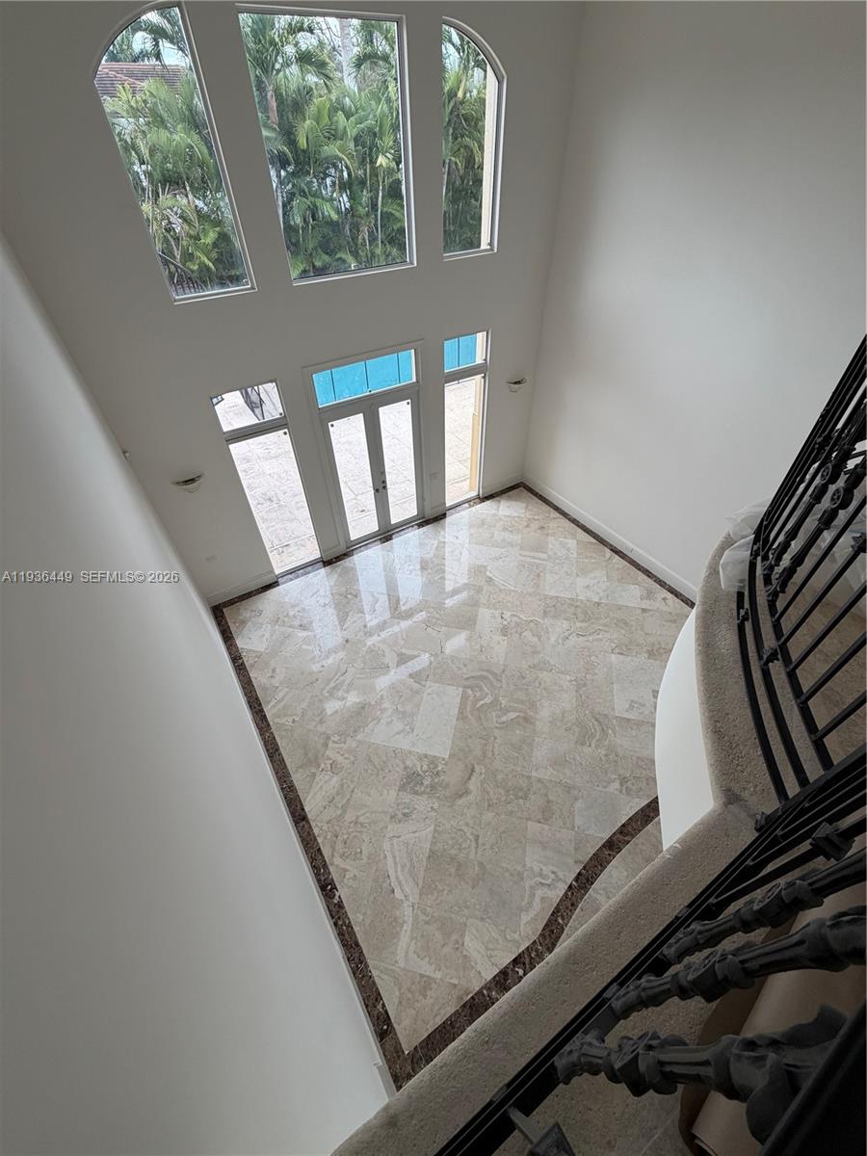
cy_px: 578
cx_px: 434
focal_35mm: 14
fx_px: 468
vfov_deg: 102.1
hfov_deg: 85.7
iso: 100
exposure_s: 1/121
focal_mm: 2.22
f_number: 2.2
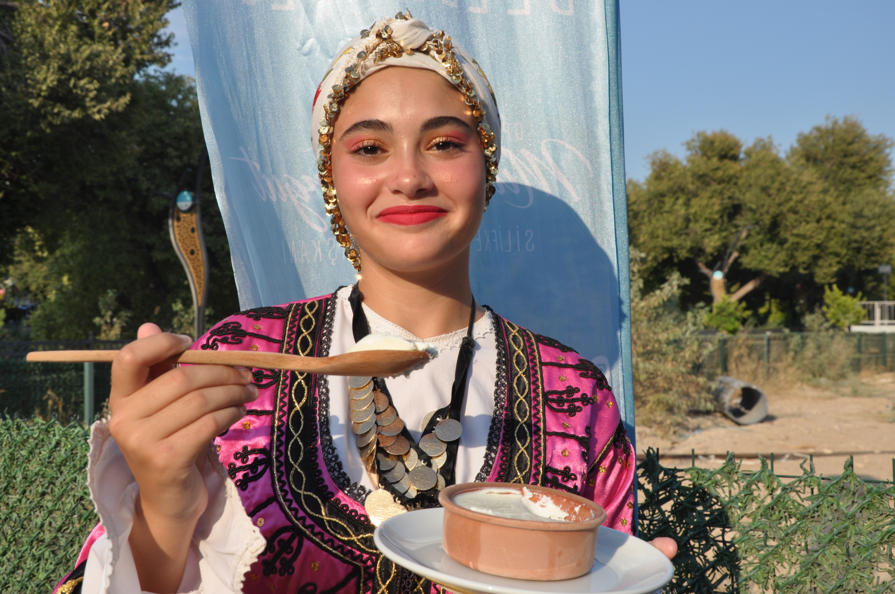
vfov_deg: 28.0
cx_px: 448
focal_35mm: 48
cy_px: 297
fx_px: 1192
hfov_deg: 41.2
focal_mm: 32
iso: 200
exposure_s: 1/320
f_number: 9
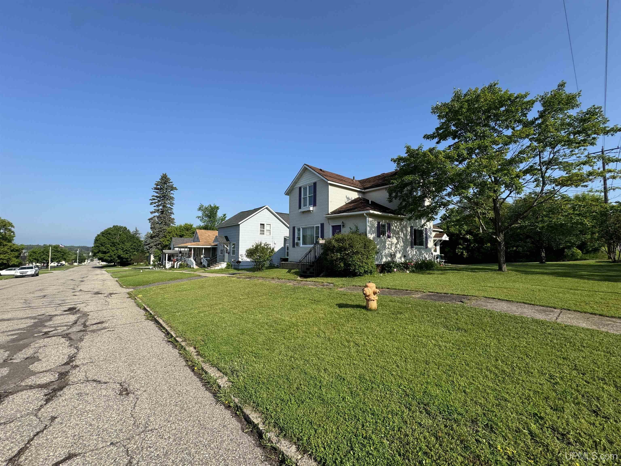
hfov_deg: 102.1
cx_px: 310
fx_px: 251
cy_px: 233
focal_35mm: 14
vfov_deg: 85.7
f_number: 2.2
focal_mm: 2.22
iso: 50
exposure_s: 1/1506
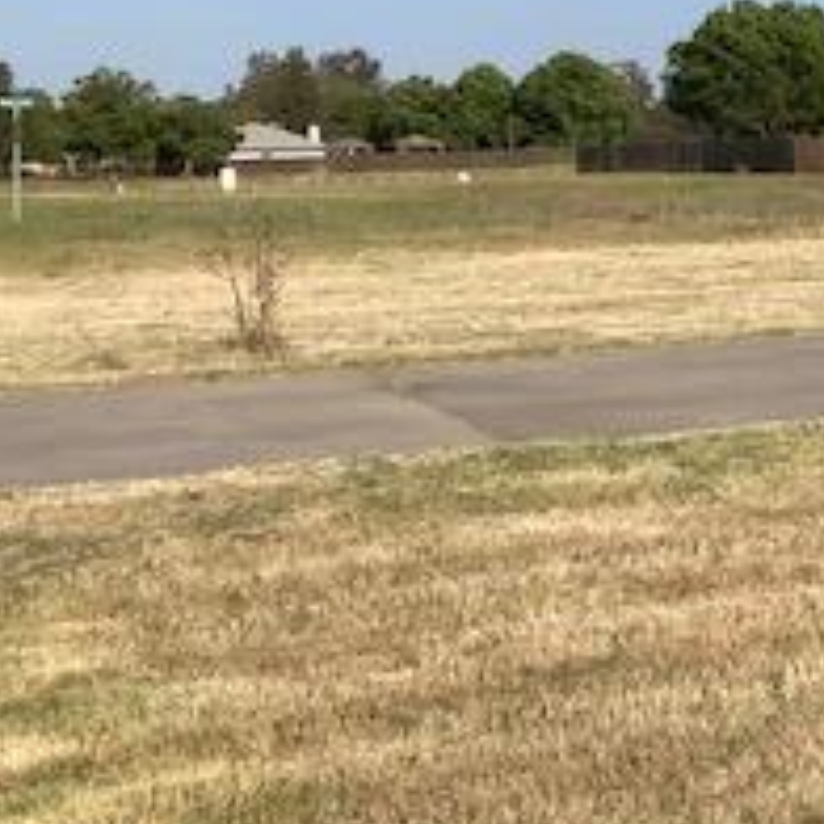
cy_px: 210
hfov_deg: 19.0
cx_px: 1198
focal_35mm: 81
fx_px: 2181
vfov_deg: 21.2
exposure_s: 1/2433
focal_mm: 3.99
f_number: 1.8
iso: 20
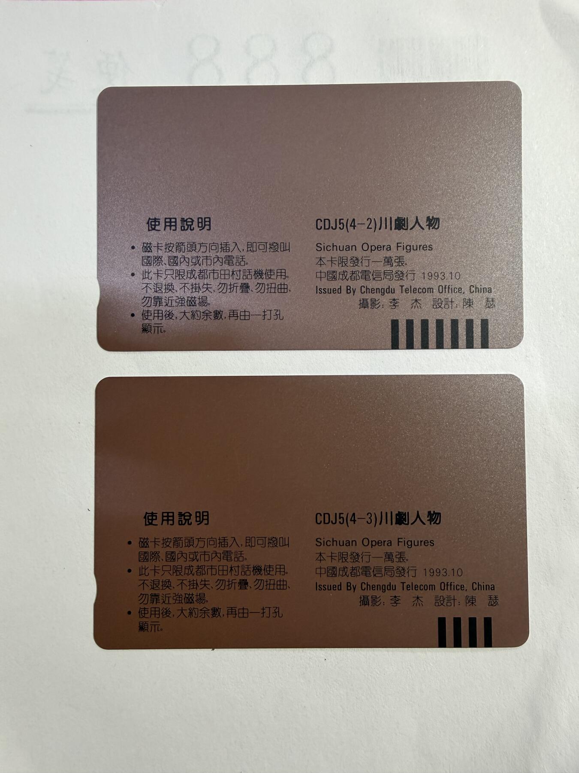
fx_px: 558
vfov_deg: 69.4
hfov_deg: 54.9
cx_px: 290
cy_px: 386
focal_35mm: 25
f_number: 2.2
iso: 250
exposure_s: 1/100
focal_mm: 2.22
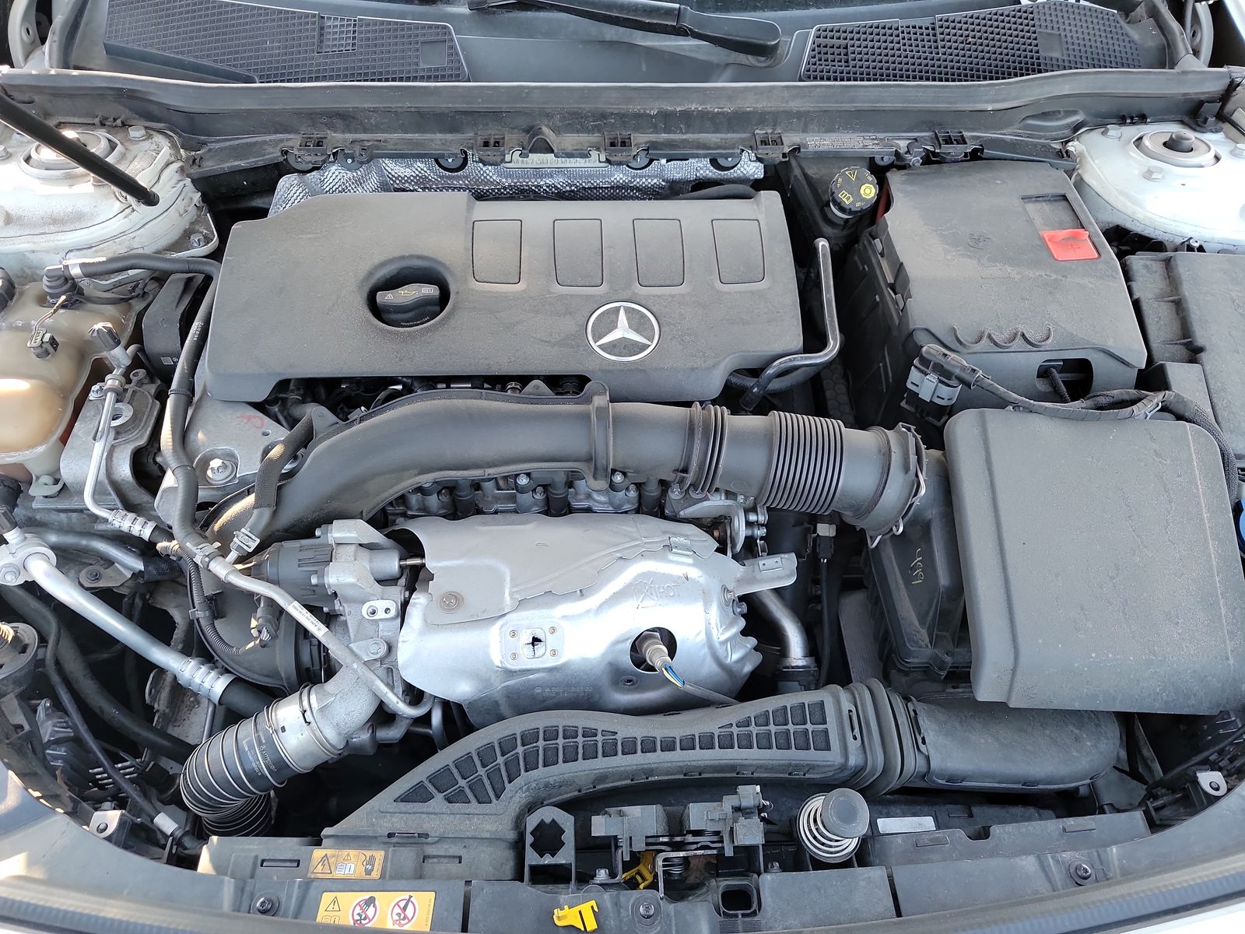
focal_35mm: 24
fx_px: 863
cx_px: 622
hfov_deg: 71.6
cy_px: 467
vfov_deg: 56.8
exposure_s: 1/59
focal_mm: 6.7
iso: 135
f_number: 1.8
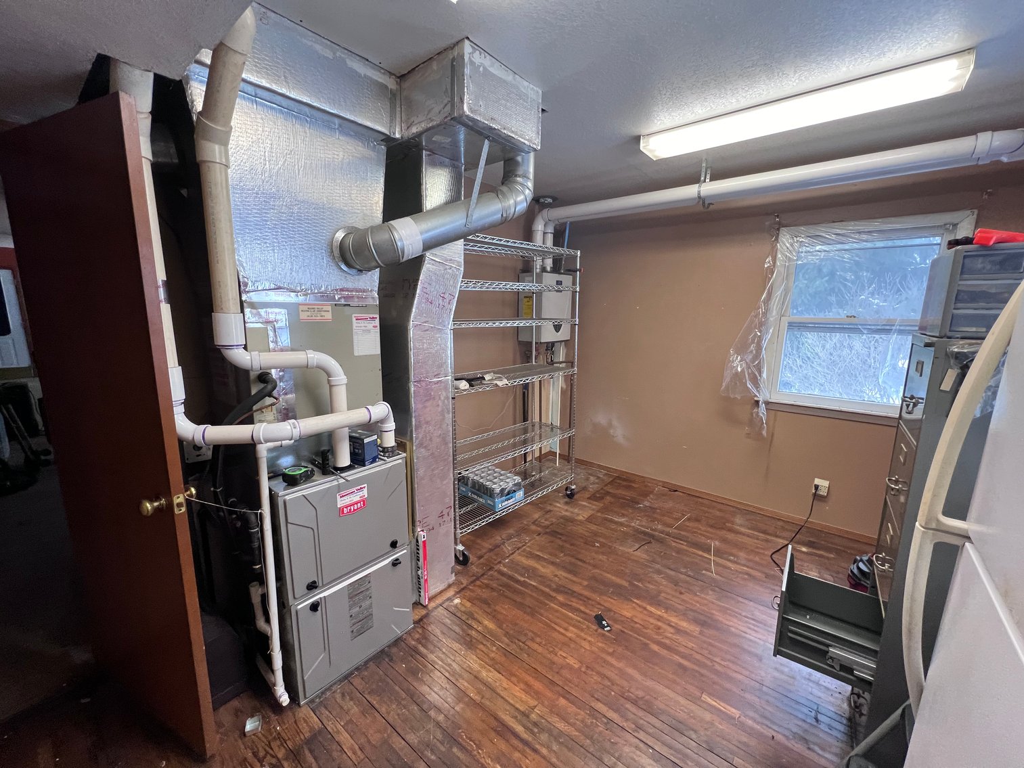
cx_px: 512
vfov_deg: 89.9
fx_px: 385
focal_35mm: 13
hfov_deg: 106.2
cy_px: 384
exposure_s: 1/120
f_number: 1.8
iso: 250
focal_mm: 1.57
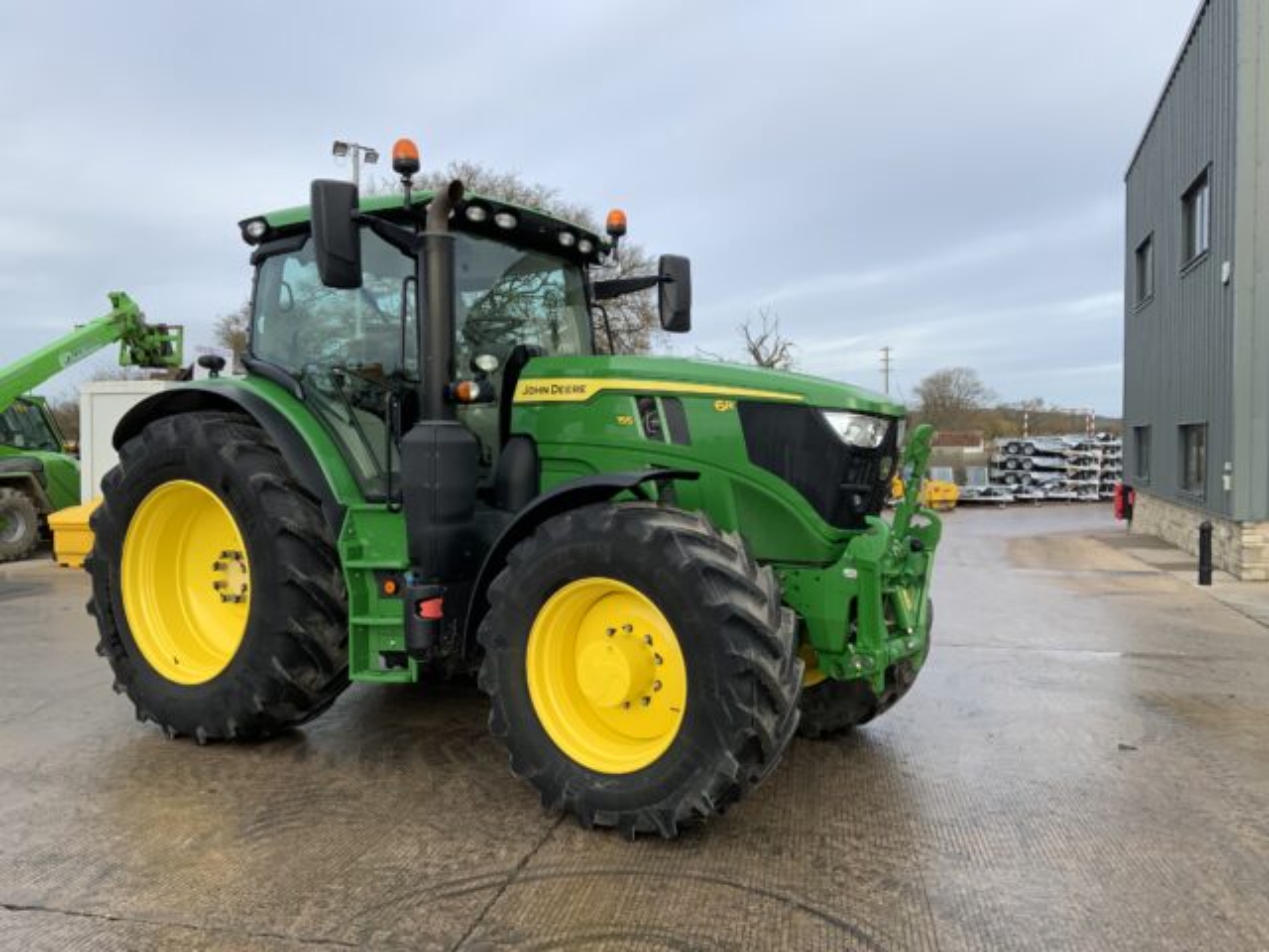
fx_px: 1063
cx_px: 634
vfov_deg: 48.2
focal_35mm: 29
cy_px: 476
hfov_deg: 61.7
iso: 16
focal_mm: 3
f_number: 1.8
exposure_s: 1/514
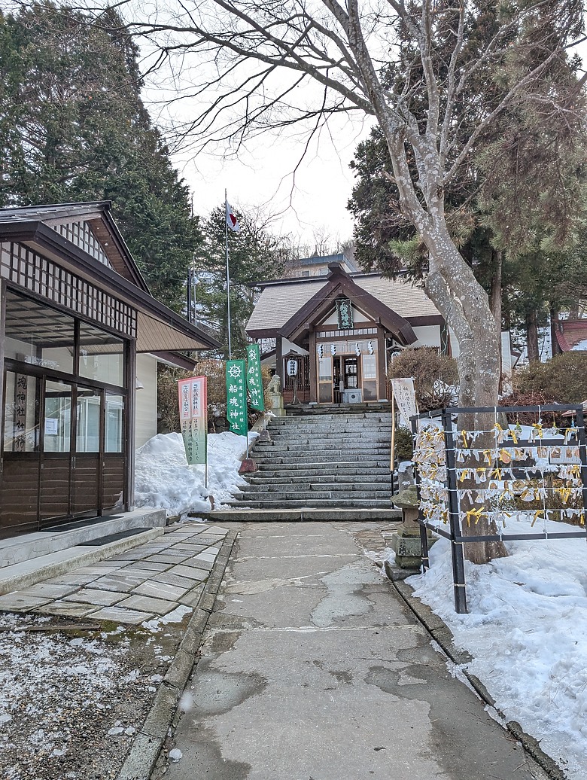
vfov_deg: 71.5
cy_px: 390
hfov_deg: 56.9
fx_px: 541
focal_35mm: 24
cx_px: 294
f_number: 1.68
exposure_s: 1/308
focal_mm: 6.9
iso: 21
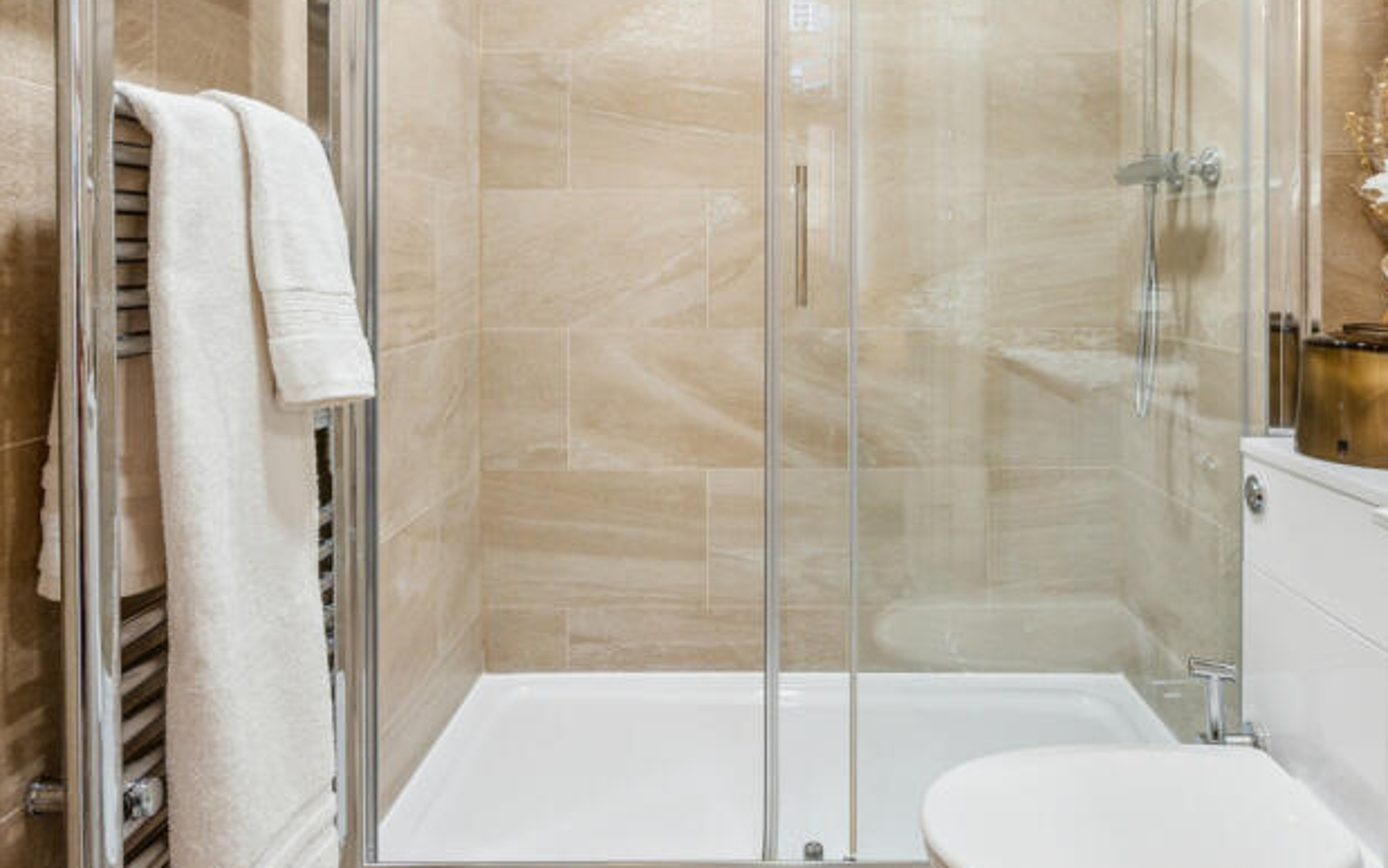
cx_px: 769
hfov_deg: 68.2
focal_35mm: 27
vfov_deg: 44.9
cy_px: 250
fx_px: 1021
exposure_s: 1/25
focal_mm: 16
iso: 1000
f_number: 11
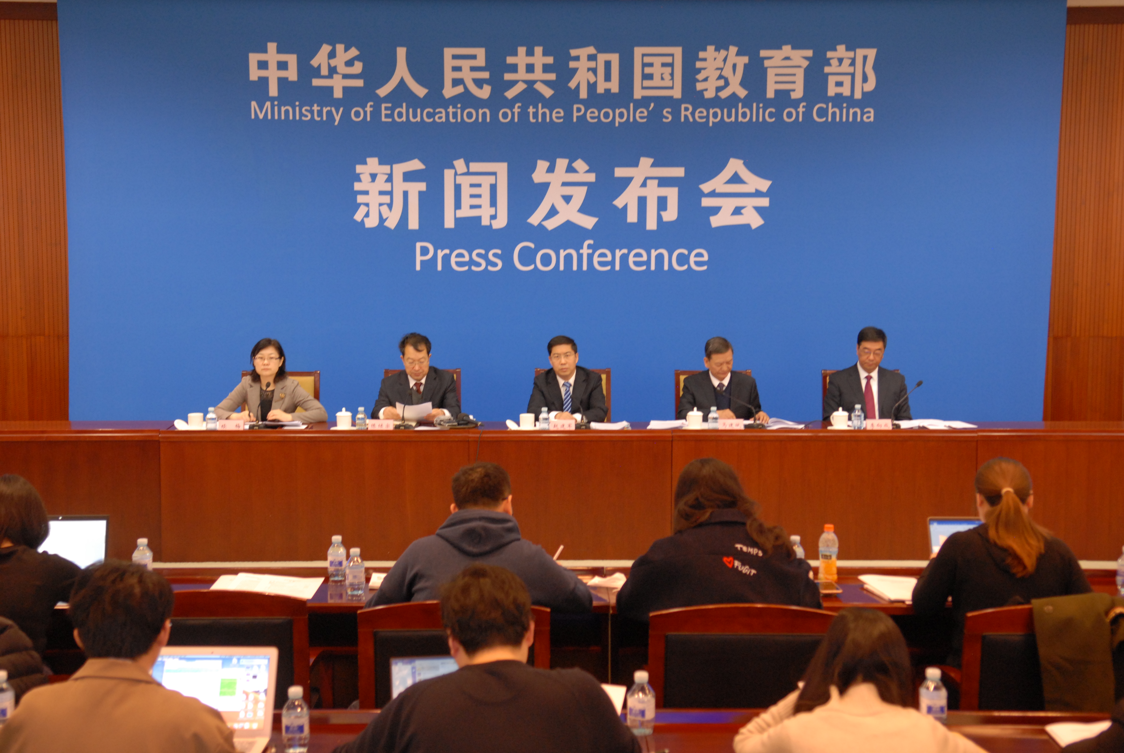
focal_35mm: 52
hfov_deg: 37.8
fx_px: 1641
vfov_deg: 25.8
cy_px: 376
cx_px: 562
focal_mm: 35
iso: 500
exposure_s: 1/40
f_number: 3.2
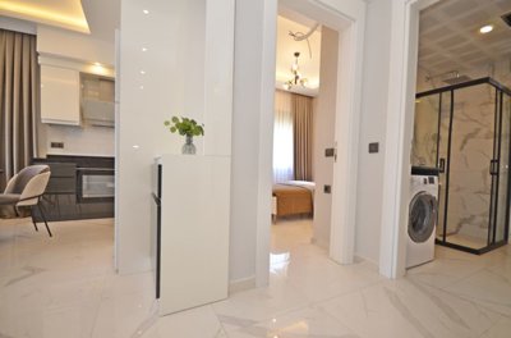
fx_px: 212
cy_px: 169
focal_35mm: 15
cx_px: 256
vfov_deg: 76.9
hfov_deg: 100.6
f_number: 4
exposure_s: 1/60
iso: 450
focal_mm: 10
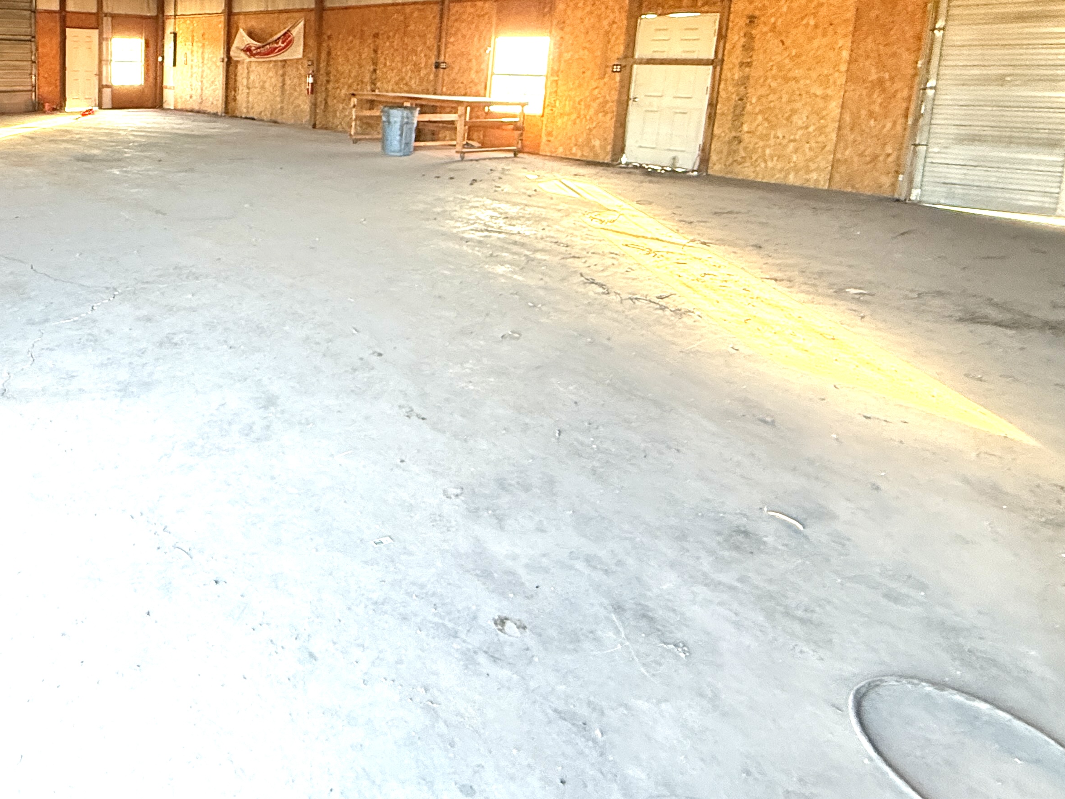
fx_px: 738
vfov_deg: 53.4
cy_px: 170
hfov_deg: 63.5
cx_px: 173
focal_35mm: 24
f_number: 2.2
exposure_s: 1/99
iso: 320
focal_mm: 2.22
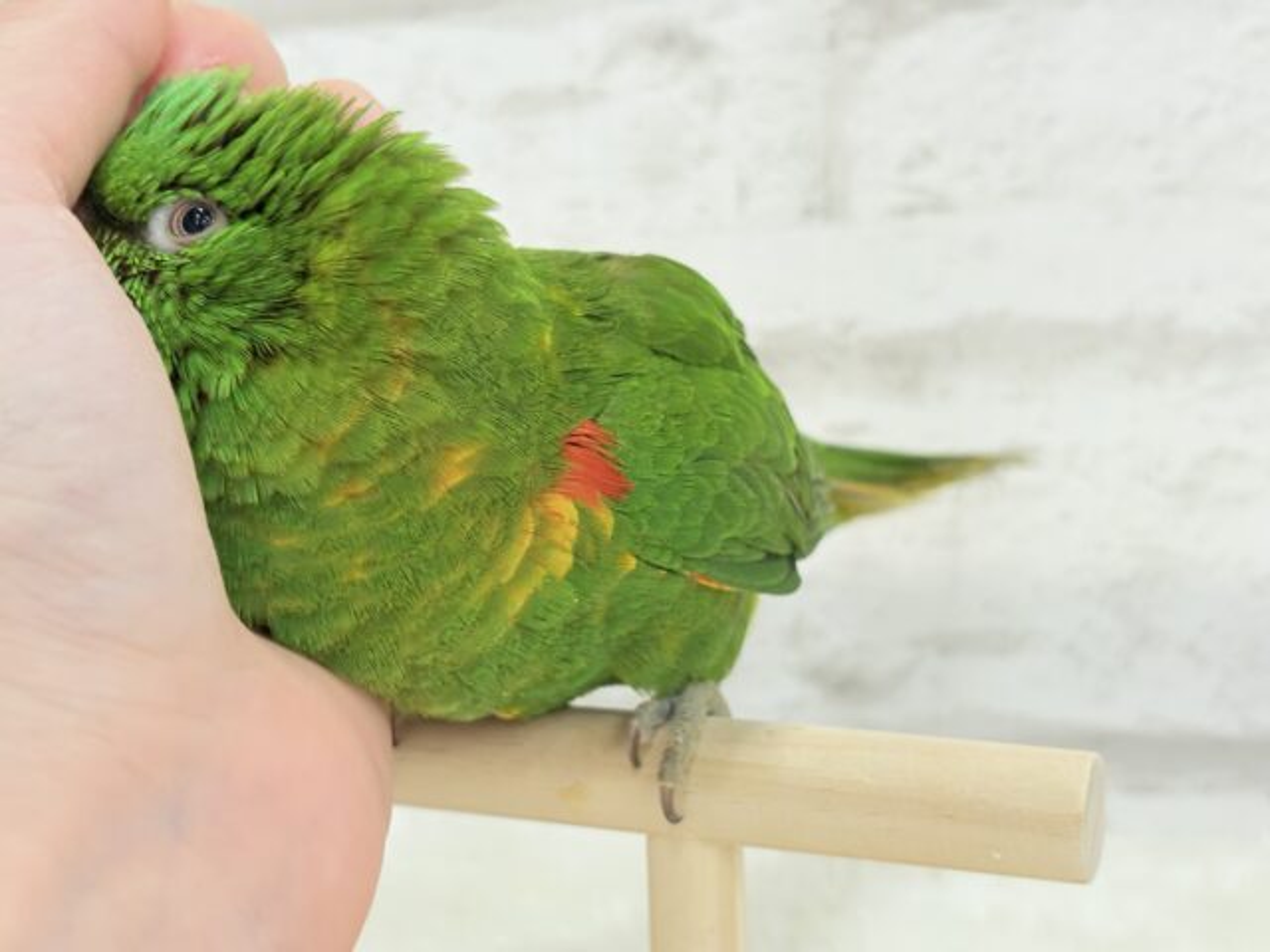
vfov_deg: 28.0
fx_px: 1908
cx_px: 635
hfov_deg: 36.8
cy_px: 476
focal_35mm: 52
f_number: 1.6
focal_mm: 5.96
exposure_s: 1/100
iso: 125
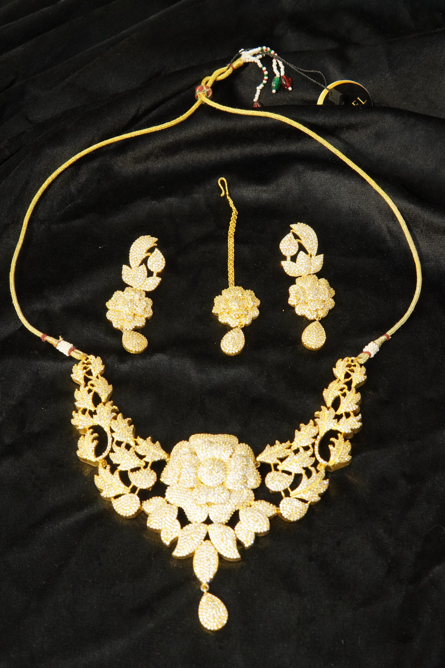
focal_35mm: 45
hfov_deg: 29.9
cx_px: 222
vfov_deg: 43.6
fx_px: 834
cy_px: 334
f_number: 8
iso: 2000
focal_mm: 30
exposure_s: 1/80
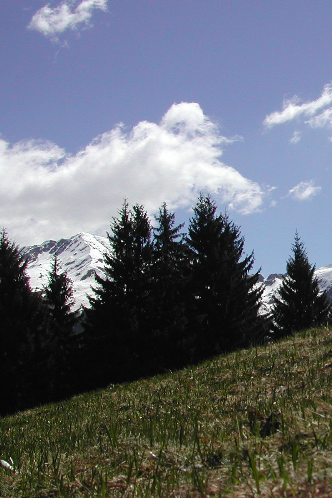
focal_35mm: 58
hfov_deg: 22.5
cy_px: 266
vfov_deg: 34.5
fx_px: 803
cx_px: 329
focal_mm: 8
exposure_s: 1/542
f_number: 7.6
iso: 100
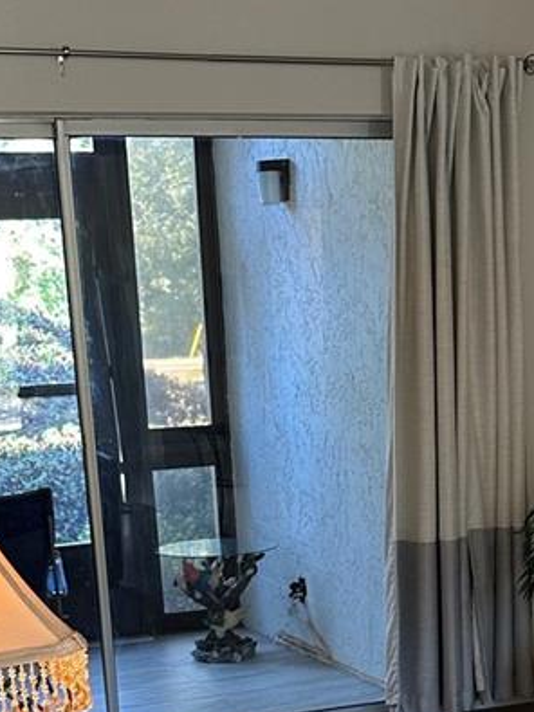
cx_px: 341
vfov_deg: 24.7
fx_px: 1502
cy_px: 806
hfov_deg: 20.1
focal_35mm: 73
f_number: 1.78
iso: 200
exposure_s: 1/60
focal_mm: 6.86
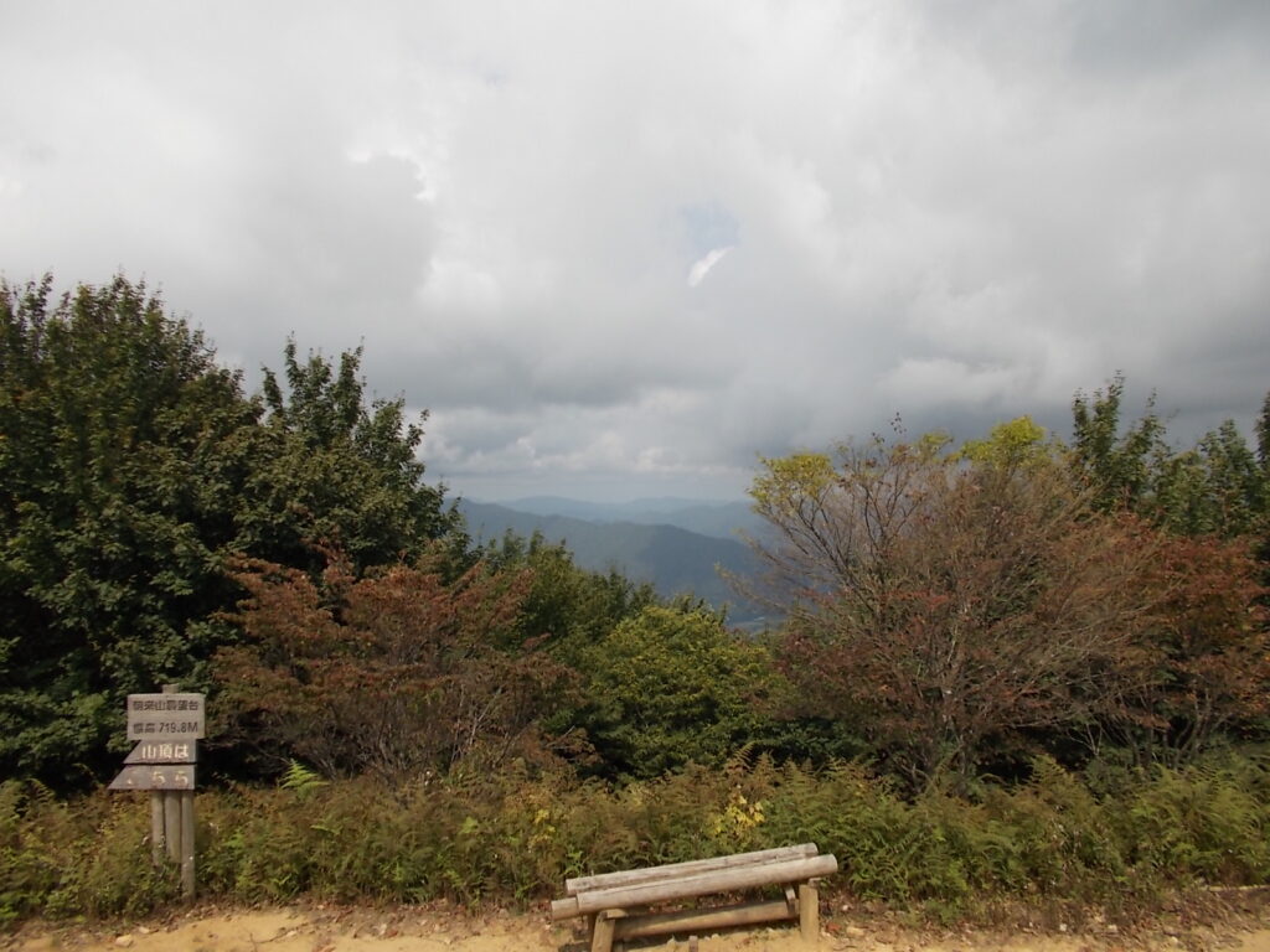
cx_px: 635
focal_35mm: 26
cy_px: 476
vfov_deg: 53.1
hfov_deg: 67.3
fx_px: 954
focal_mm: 4.6
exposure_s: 1/200
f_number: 8
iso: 80
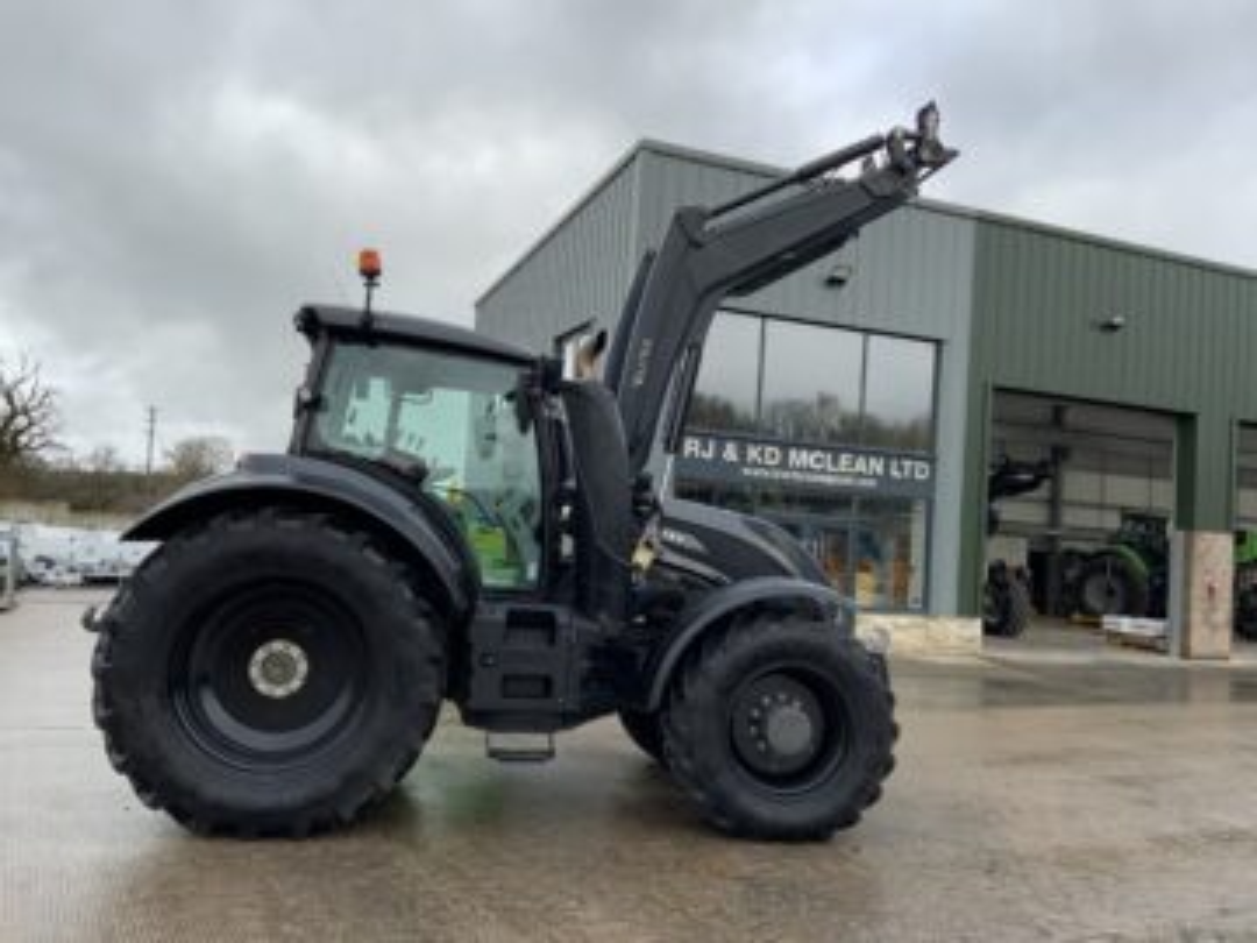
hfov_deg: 61.7
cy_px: 472
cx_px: 628
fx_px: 1053
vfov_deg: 48.2
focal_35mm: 29
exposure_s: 1/360
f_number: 1.8
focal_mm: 3
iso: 16
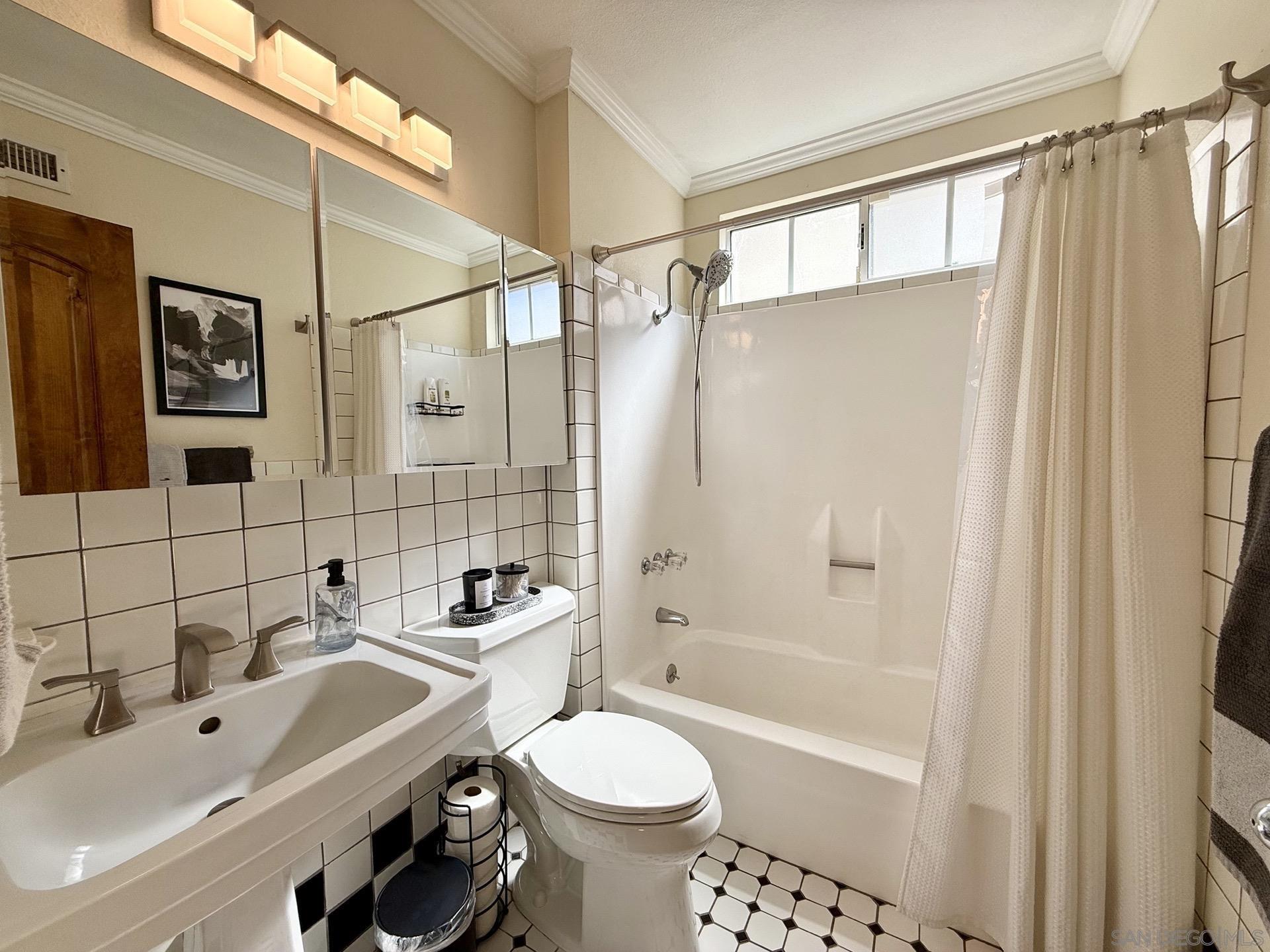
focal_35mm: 14
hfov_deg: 102.1
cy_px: 476
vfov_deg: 85.7
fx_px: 514
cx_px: 635
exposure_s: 1/372
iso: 64
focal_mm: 2.22
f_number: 2.2
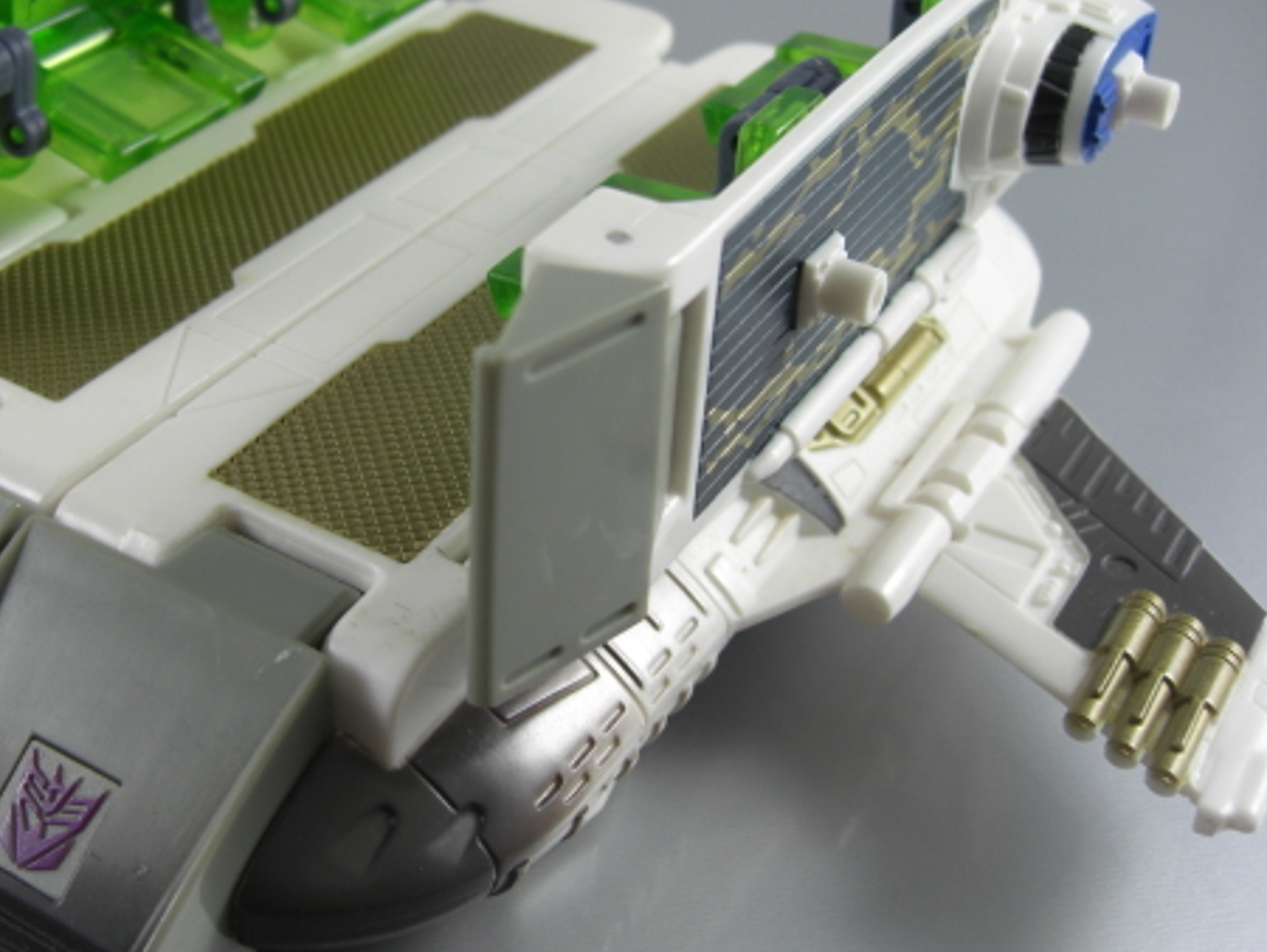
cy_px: 349
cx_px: 414
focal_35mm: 54
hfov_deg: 35.2
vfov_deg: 27.0
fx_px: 1978
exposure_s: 1/60
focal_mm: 7.9
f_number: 2.8
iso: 80
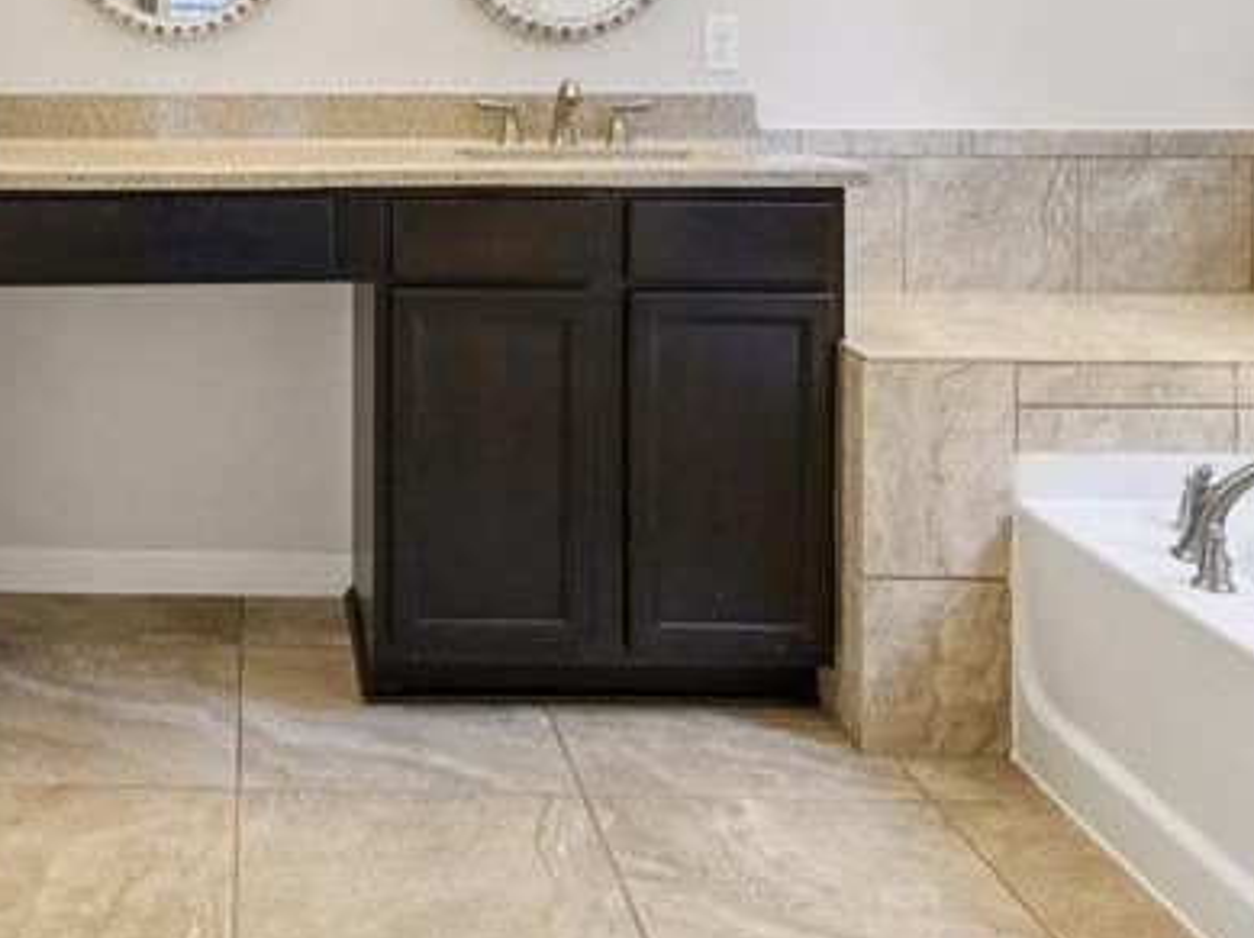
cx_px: 222
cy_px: -10
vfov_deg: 34.2
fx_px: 1375
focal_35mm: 38
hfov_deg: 46.1
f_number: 8
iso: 400
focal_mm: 10
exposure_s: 1/20
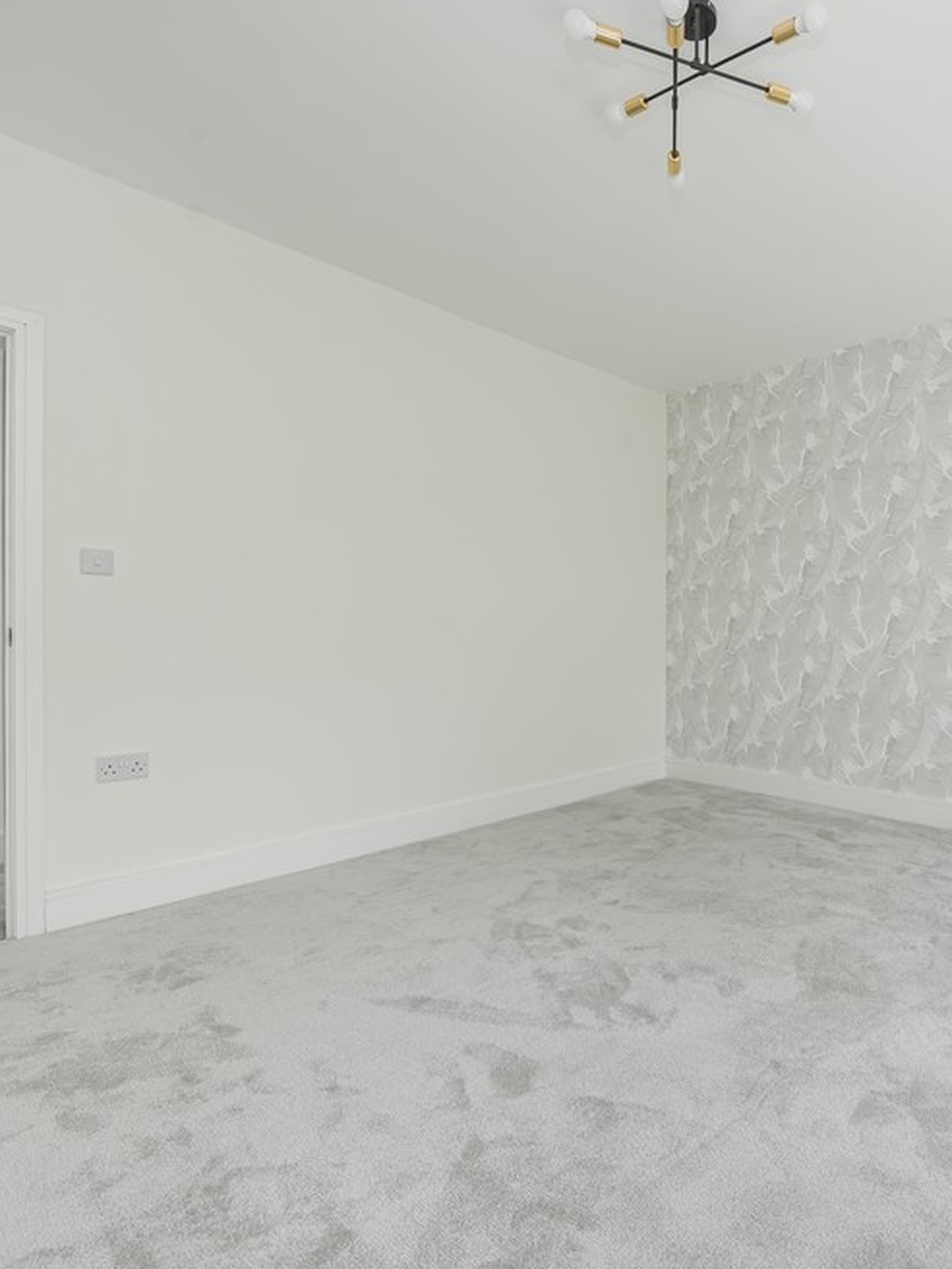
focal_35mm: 18
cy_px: 624
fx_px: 660
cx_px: 710
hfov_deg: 67.2
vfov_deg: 87.7
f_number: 9
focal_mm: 12
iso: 320
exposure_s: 1/125
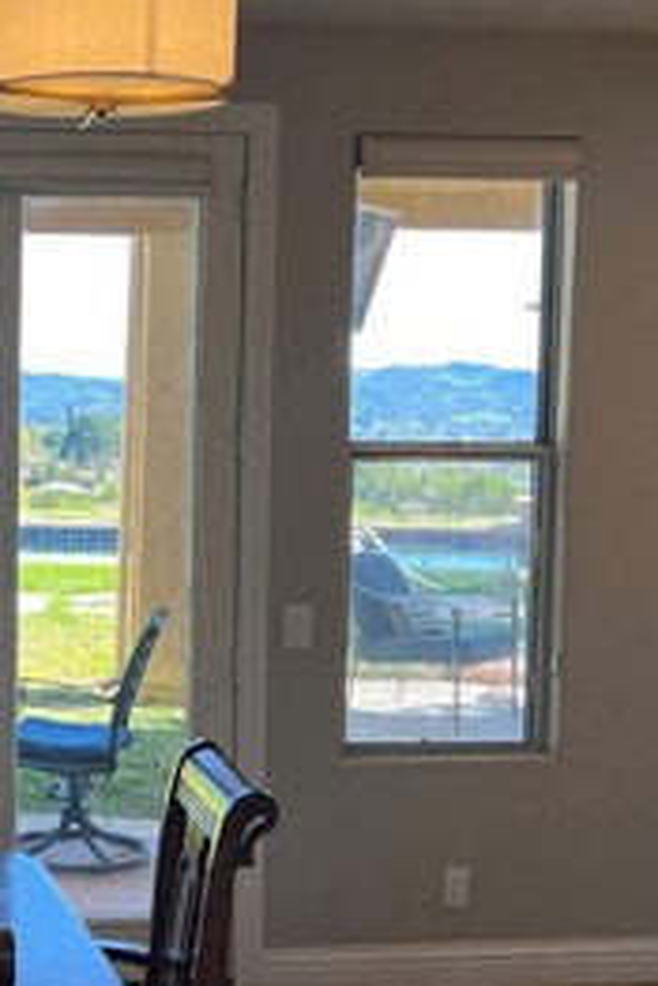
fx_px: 1807
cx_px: -90
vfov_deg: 30.5
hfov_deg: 19.6
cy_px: 497
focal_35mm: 66
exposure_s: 1/195
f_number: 1.5
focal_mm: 5.7
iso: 40
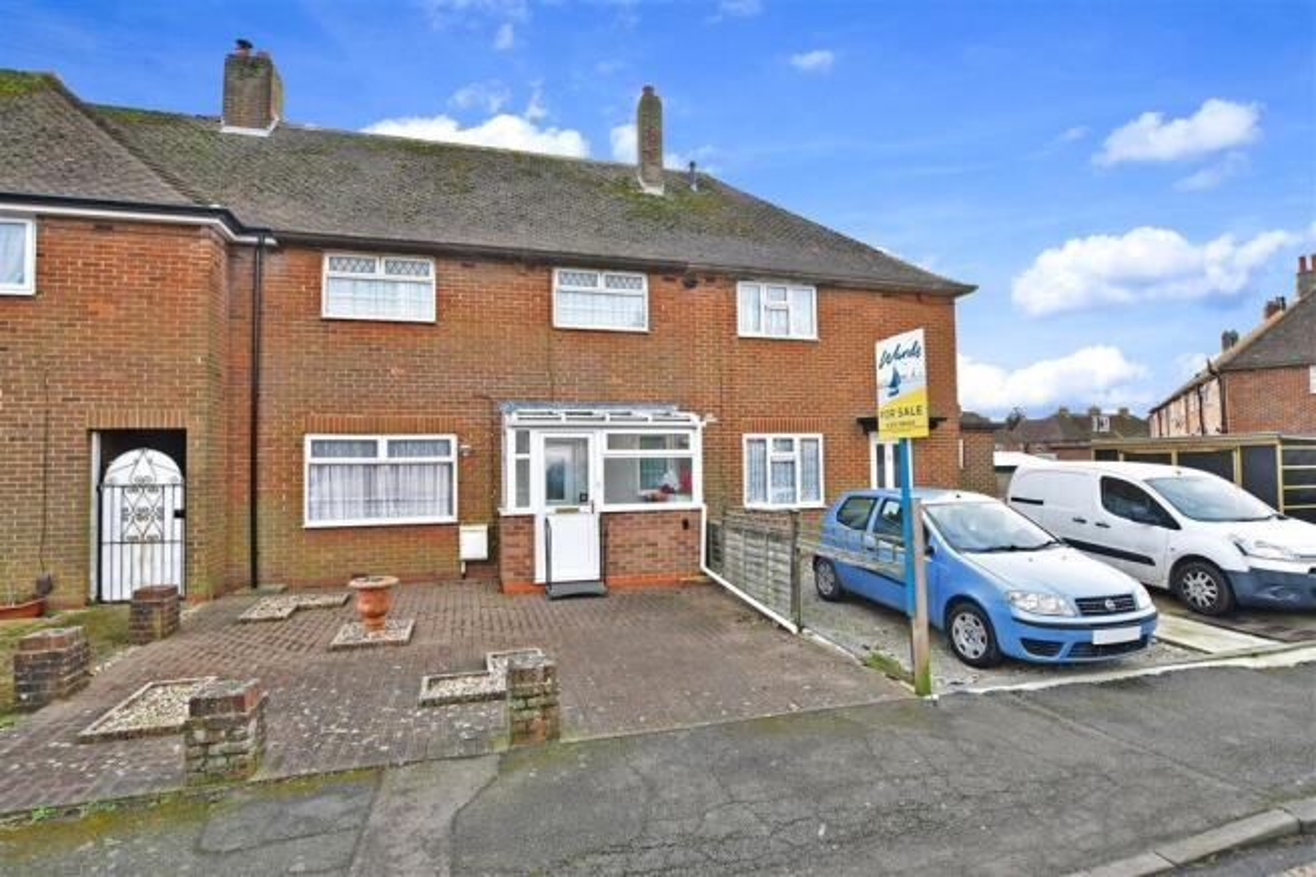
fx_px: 548
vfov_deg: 77.3
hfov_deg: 100.4
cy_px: 438
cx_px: 658
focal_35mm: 15
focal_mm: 10
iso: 160
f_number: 6.3
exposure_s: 1/60
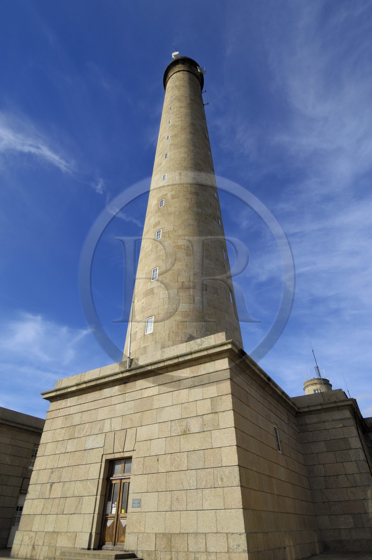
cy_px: 280
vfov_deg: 90.1
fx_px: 280
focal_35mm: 18
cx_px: 186
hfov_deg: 67.2
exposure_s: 1/160
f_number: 11
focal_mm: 12
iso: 100
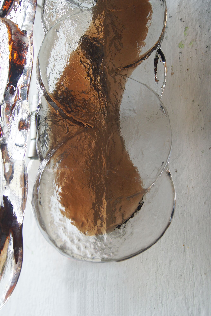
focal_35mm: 39
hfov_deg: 34.2
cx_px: 106
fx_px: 343
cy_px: 158
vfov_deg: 49.6
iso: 400
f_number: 5.6
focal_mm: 26
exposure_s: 1/100
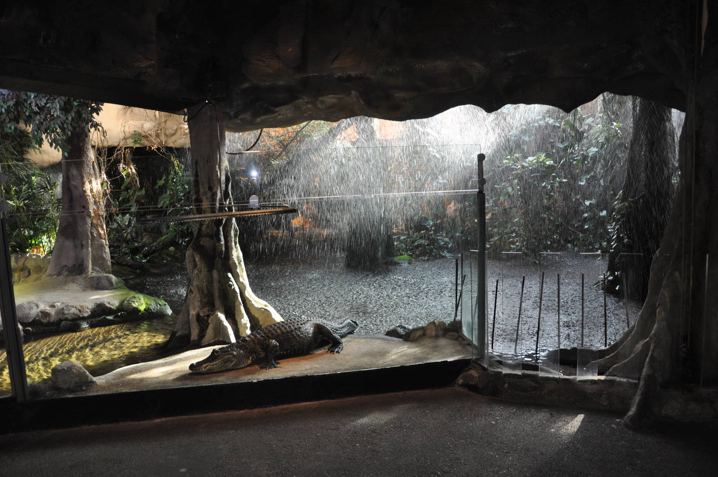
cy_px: 238
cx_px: 359
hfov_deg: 67.4
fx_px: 538
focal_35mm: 27
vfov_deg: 47.8
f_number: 4
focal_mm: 18
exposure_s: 1/60
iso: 560
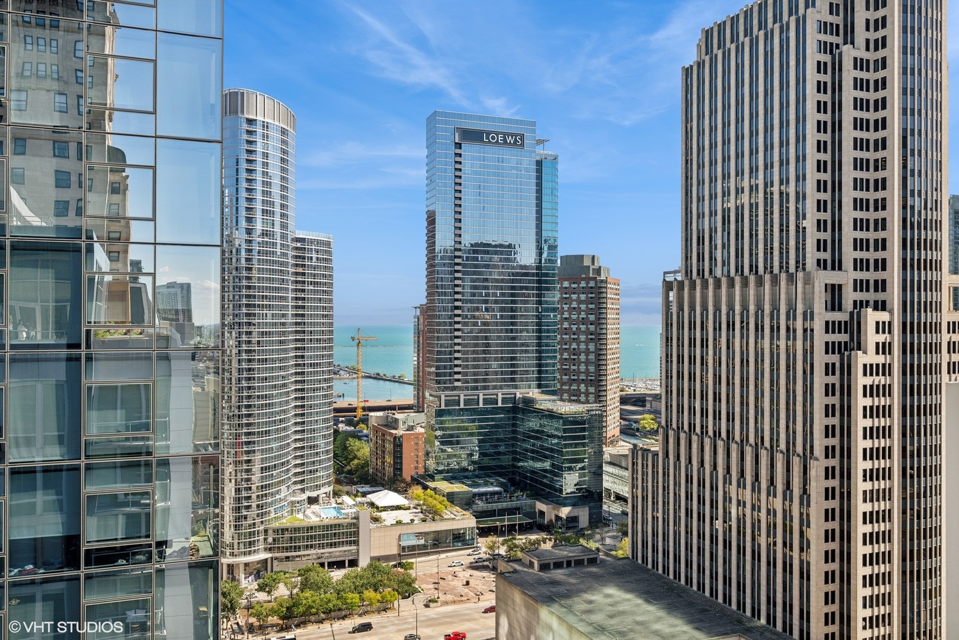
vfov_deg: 43.6
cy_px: 320
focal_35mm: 30
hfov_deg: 61.9
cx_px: 480
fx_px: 799
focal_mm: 30
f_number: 9.5
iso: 200
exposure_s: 1/250
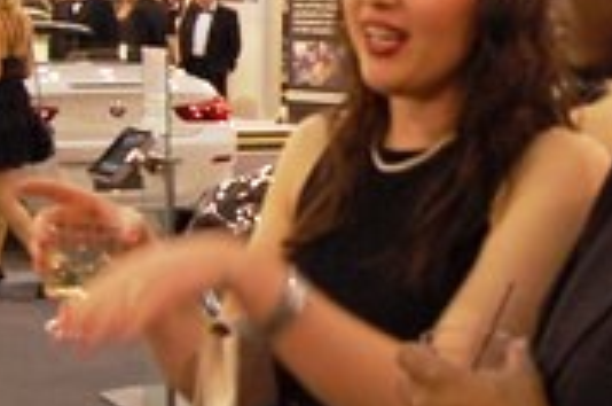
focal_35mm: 101
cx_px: 447
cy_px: 52
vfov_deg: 13.4
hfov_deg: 20.1
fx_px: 1714
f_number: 5.6
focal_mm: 24
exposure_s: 1/30
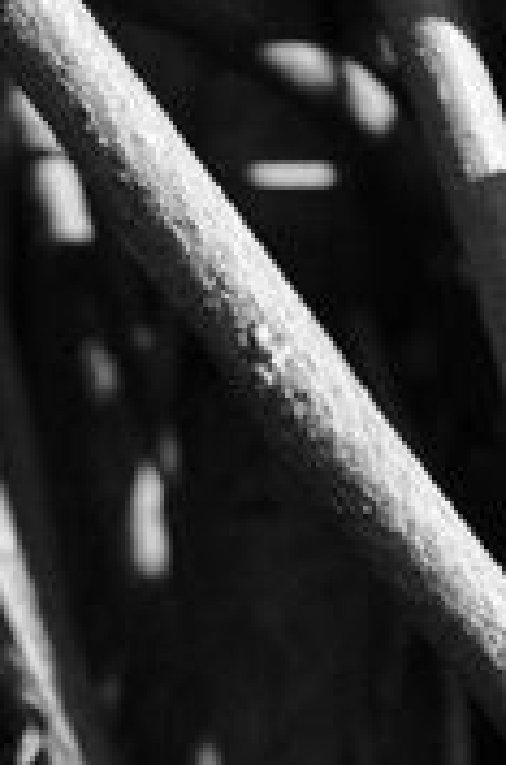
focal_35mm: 787
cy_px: 778
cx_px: -65
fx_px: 16686
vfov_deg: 2.6
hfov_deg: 1.7
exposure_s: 1/1000
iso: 400
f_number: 5
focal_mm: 145
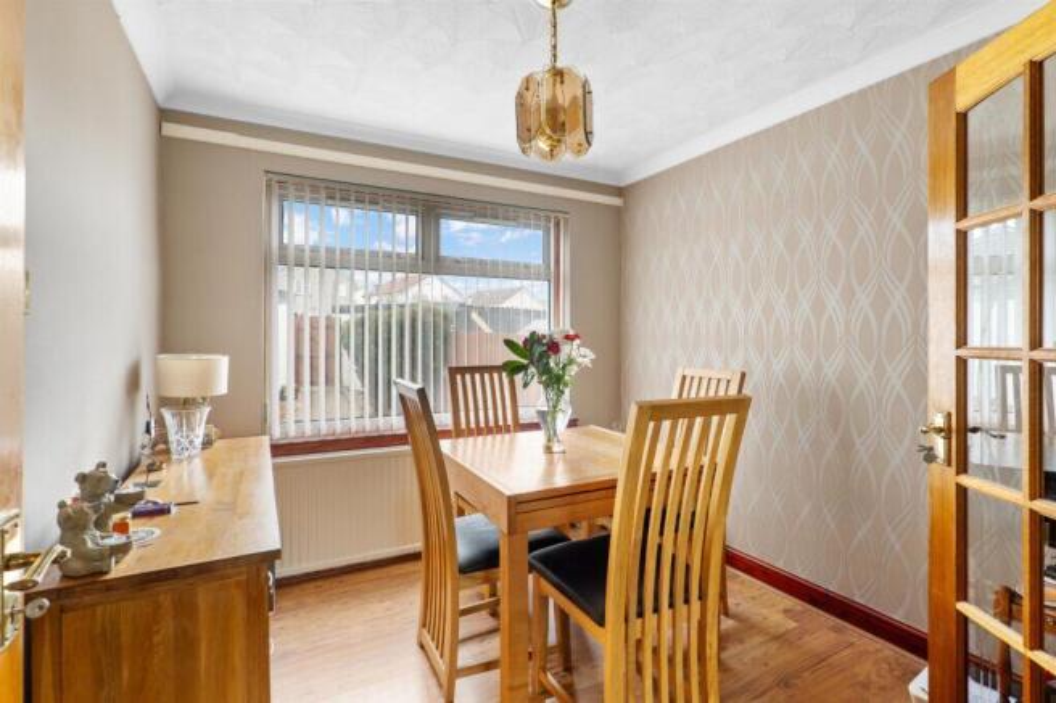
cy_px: 352
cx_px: 528
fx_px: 469
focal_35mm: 16
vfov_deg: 73.7
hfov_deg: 96.8
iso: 400
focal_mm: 16
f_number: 8
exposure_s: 1/6
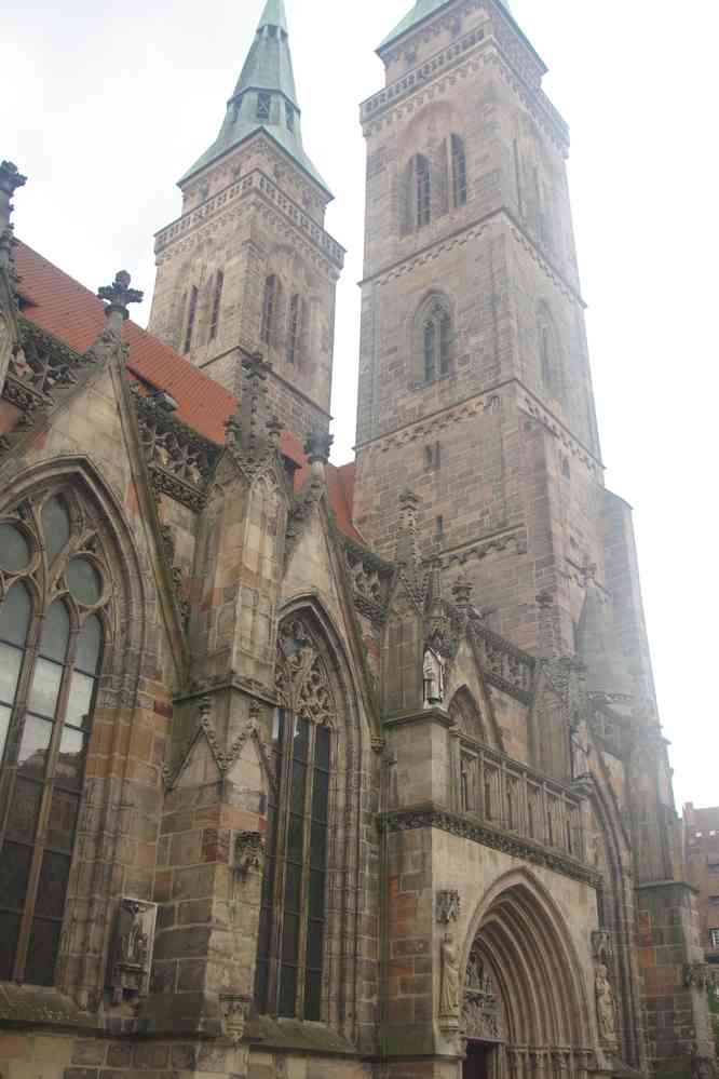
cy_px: 540
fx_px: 1033
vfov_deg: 55.1
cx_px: 360
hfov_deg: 38.4
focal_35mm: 34
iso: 200
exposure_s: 1/50
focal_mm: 23
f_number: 5.6
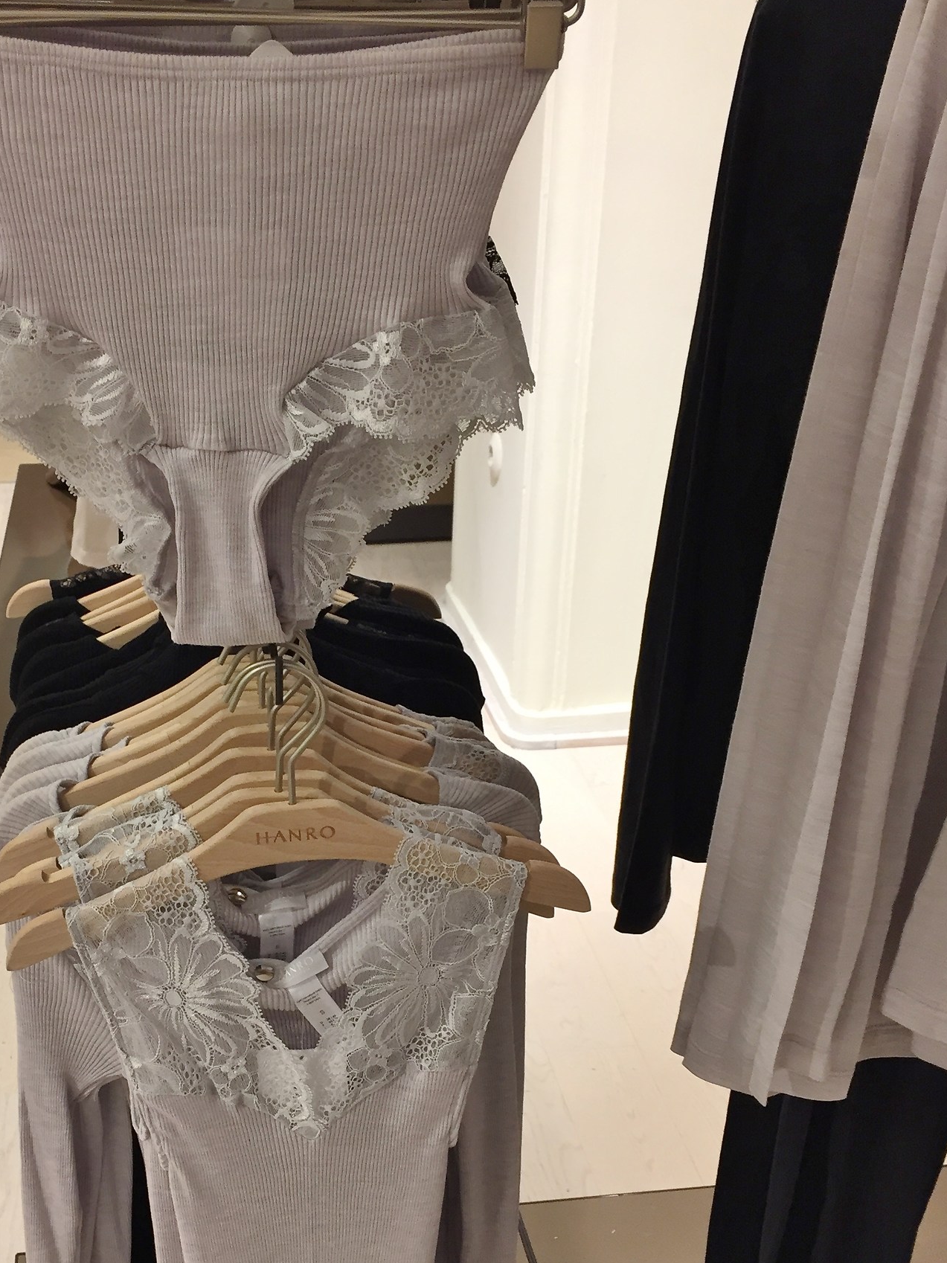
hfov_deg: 34.8
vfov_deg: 45.3
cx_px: 309
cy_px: 814
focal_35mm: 41
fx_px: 1496
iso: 32
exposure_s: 1/33
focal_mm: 4.15
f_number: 2.2
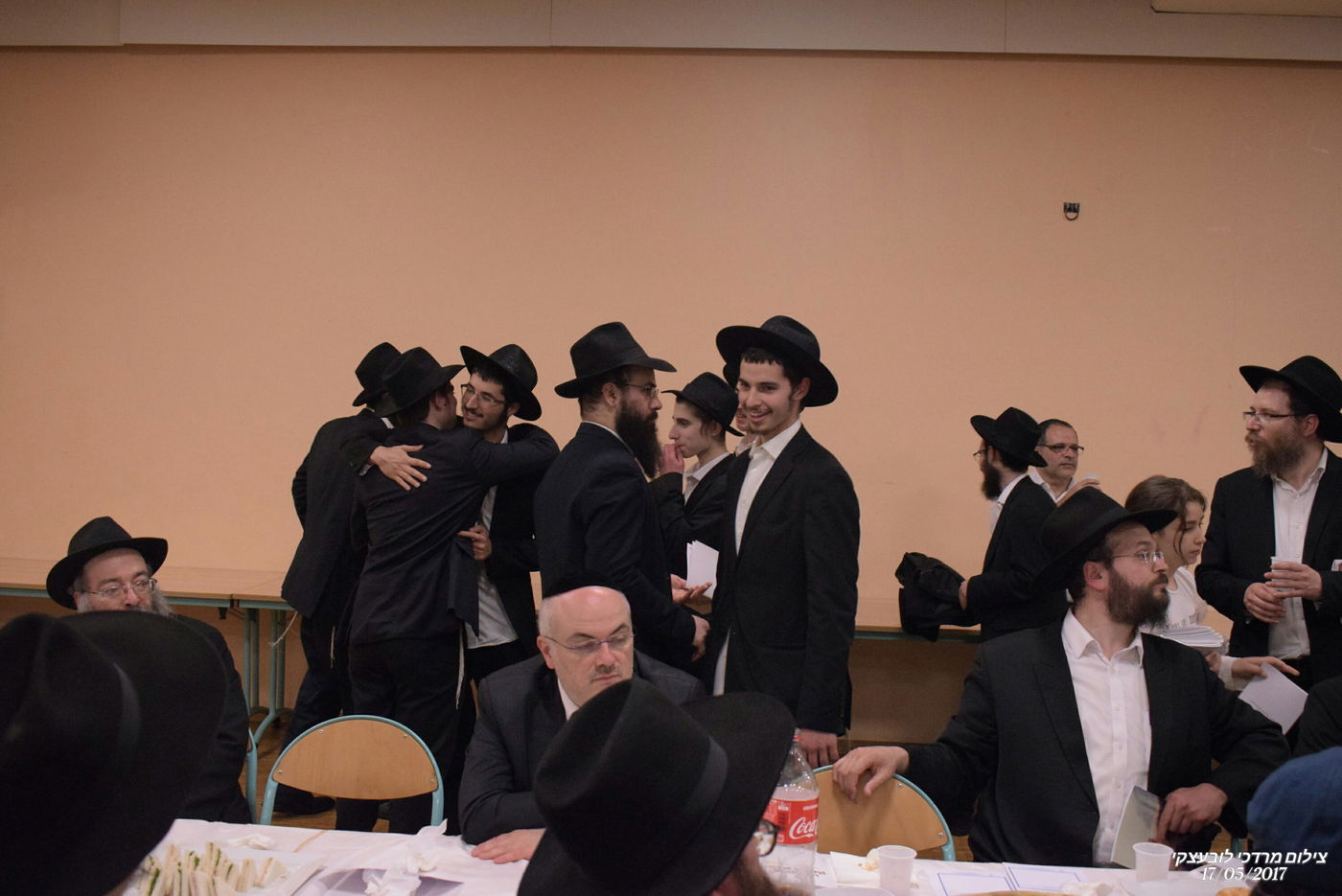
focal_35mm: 36
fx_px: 1343
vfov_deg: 36.9
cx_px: 671
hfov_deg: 53.1
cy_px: 448
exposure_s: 1/160
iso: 3600
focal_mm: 24
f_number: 5.6
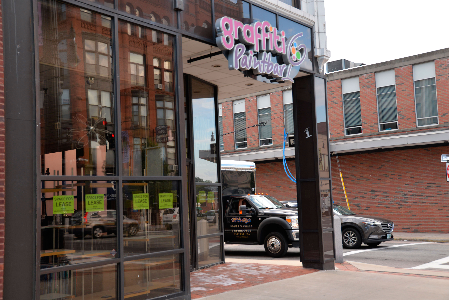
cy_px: 150
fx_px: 524
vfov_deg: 31.9
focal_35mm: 42
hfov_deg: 46.4
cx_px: 224
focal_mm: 42
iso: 250
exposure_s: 1/160
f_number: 6.3
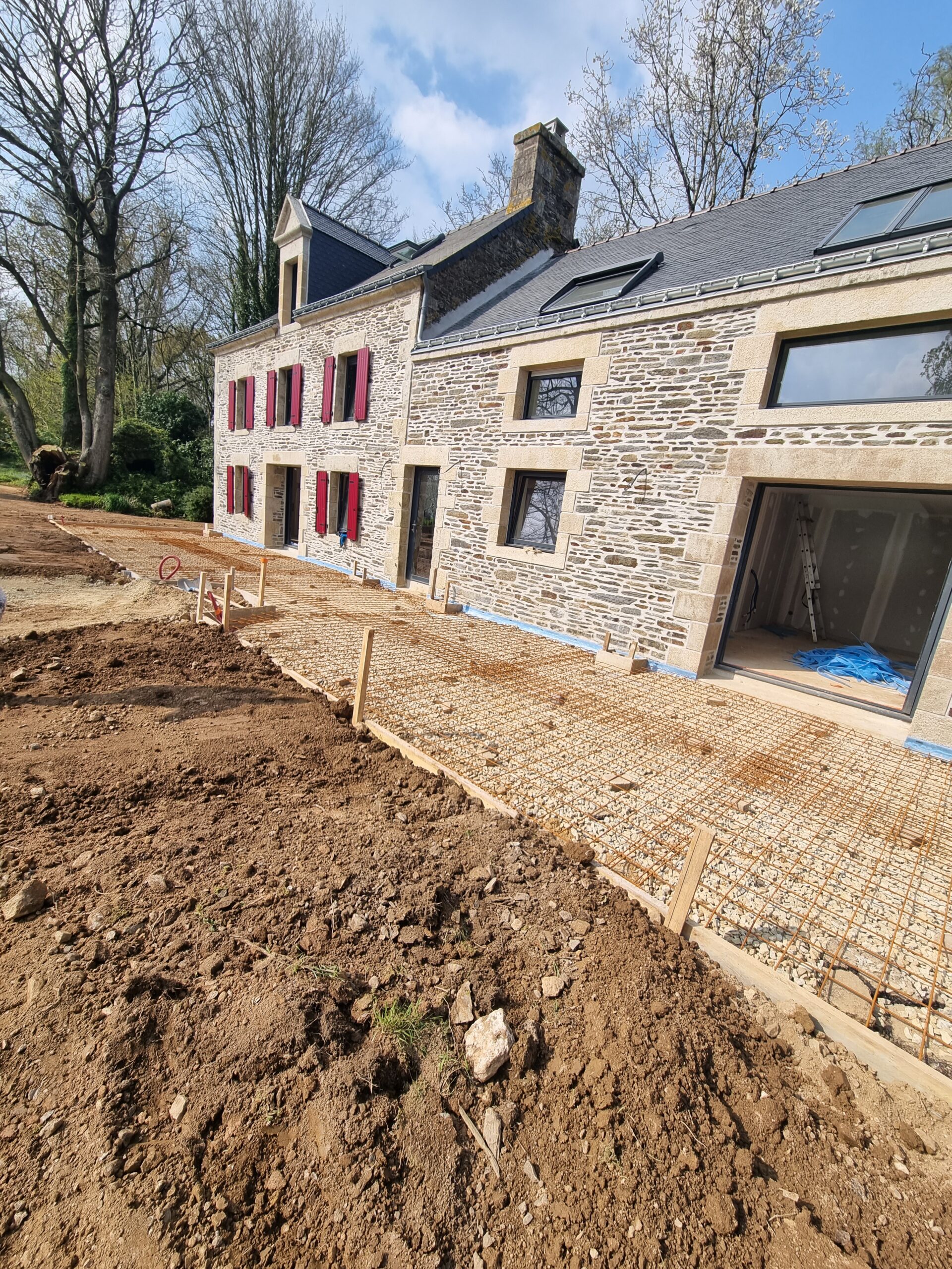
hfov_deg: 89.9
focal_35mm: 13
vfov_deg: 106.2
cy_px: 634
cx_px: 476
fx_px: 477
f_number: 2.2
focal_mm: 2.2
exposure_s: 1/1448
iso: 50
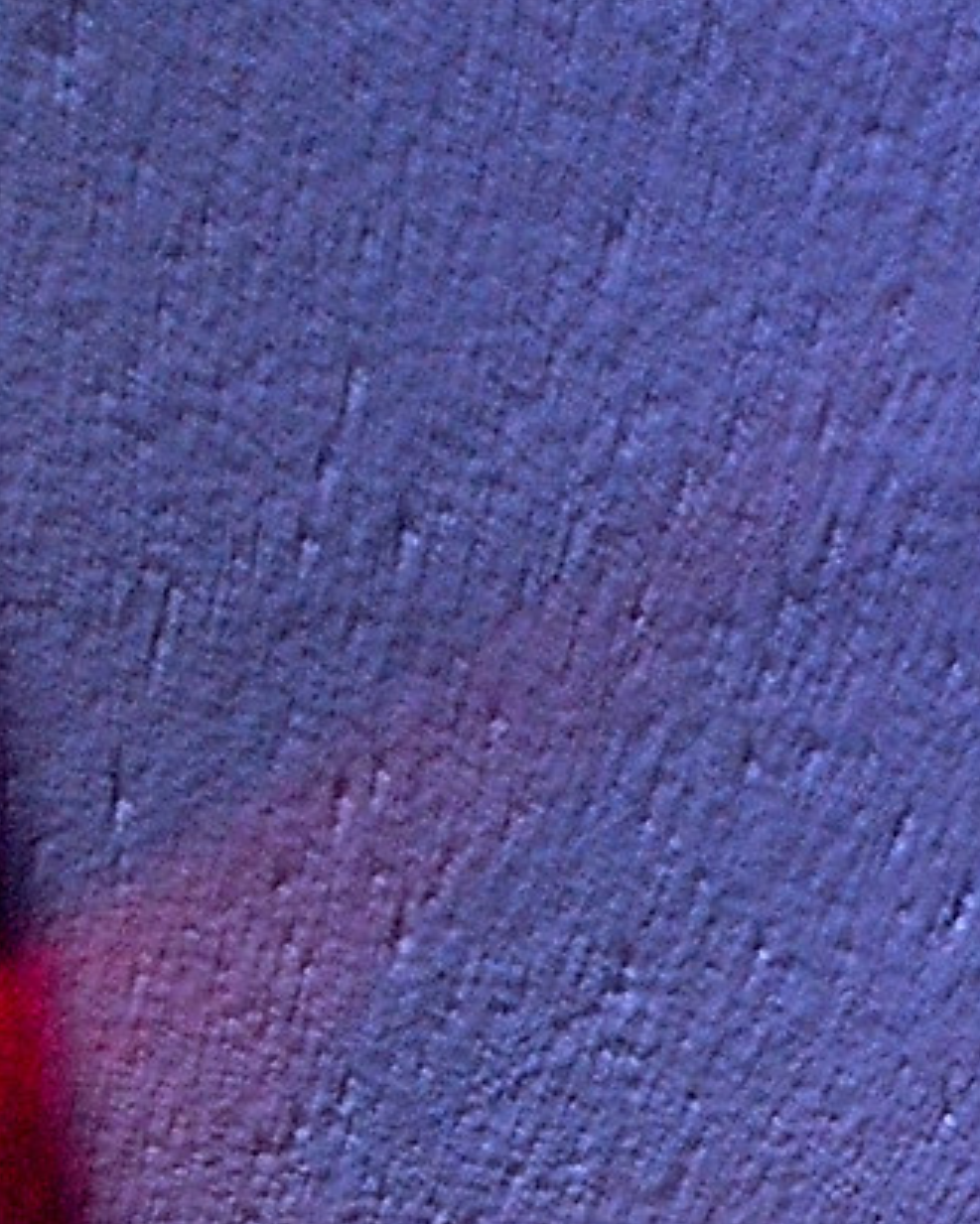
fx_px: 5364
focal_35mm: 148
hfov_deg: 10.4
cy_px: 1992
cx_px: 789
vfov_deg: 12.2
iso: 100
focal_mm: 10
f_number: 9
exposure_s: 5
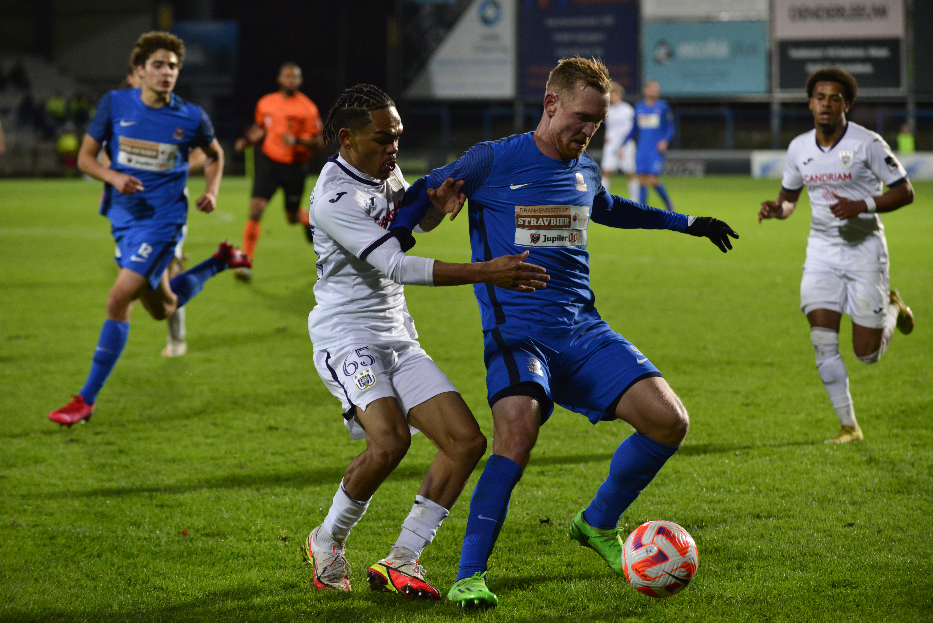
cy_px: 312
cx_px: 466
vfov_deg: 10.2
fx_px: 3500
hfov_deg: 15.2
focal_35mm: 135
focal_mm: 135
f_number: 4
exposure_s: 1/1000
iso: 4500
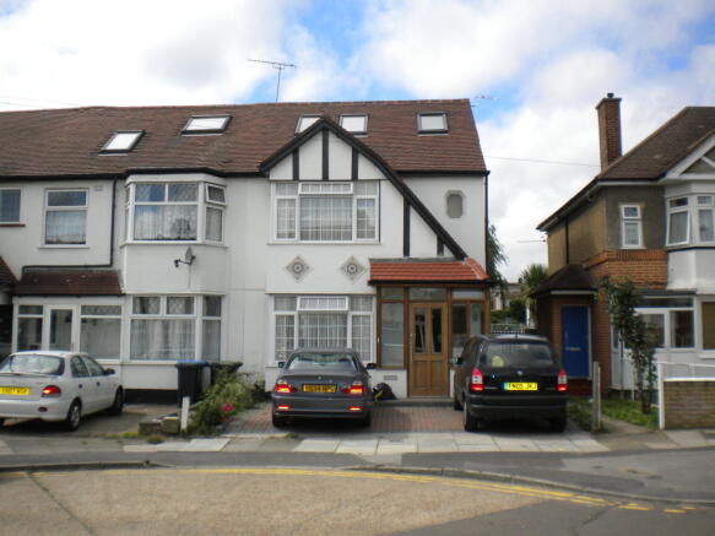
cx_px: 358
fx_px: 723
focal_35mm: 35
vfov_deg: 40.7
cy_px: 268
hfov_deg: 52.6
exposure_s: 1/886
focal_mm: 6.3
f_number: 4.6
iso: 113
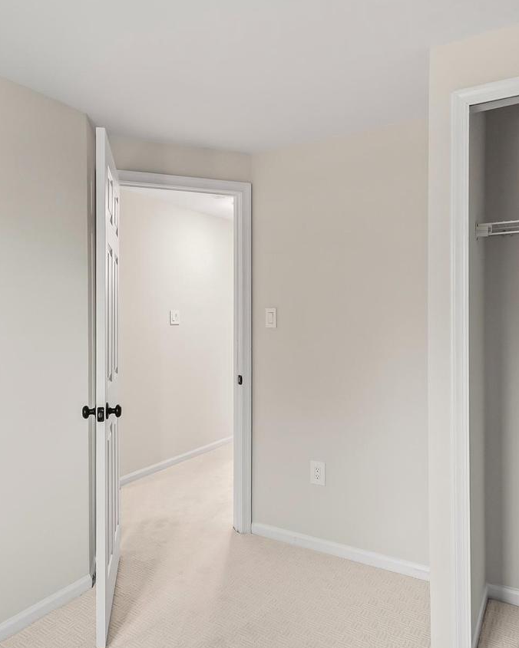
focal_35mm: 24
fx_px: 461
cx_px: 228
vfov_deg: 70.2
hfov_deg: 58.6
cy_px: 303
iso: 640
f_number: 7.1
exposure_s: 1/8
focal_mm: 10
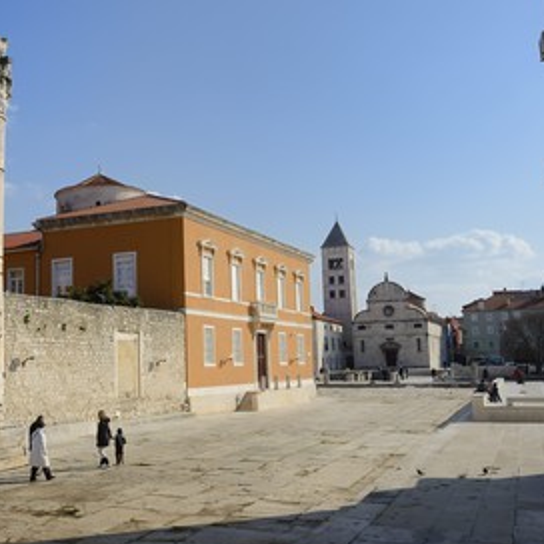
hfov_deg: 39.1
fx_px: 747
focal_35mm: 42
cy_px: 278
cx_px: 144
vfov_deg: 40.0
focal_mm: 32
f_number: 14
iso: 200
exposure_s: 1/250
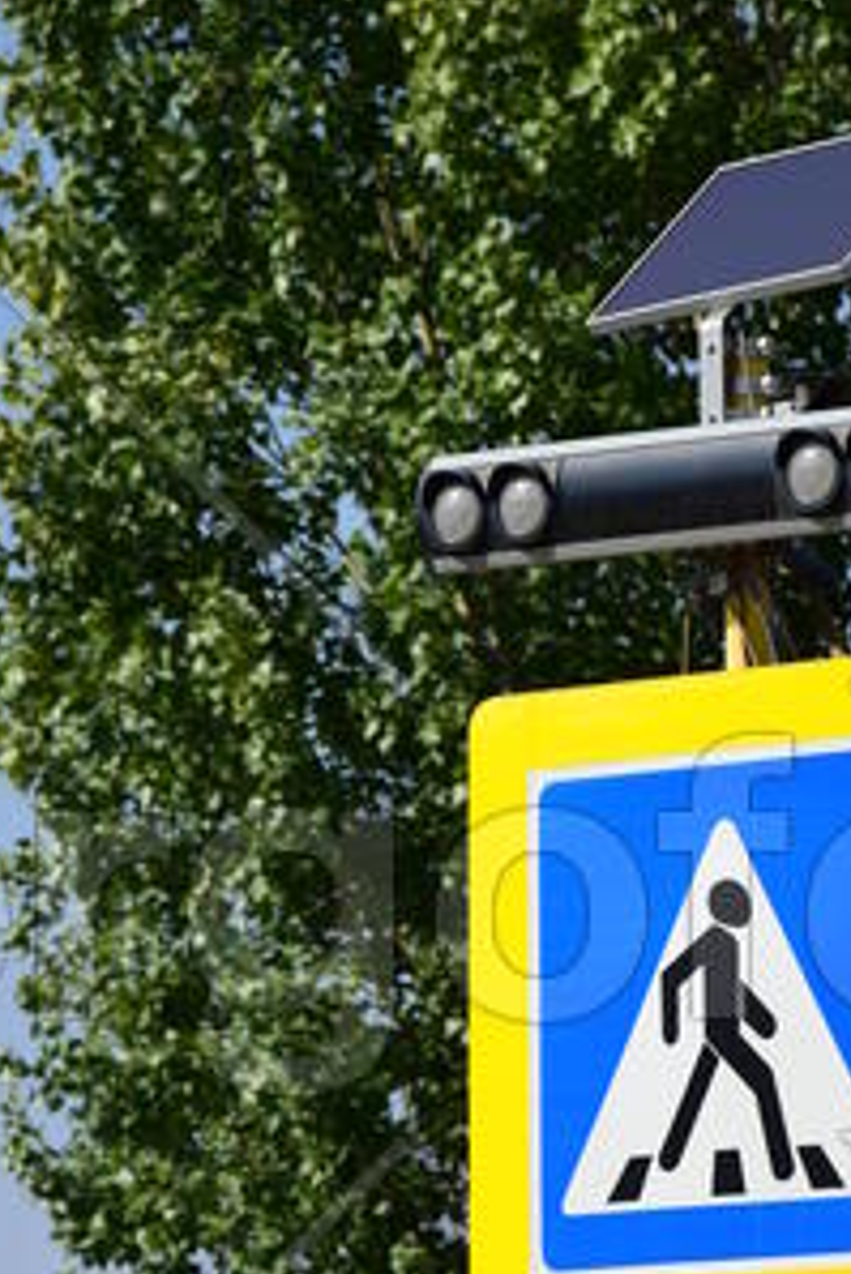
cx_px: 631
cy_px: 915
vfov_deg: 6.7
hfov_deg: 4.5
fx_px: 10871
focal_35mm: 307
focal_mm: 105
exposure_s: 1/500
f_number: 6.3
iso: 100
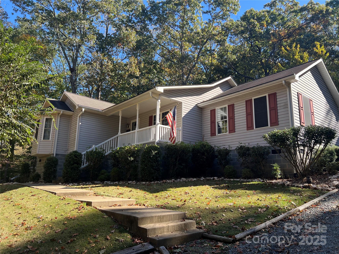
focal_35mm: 26
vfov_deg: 53.1
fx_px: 255
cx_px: 170
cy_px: 127
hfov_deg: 67.3
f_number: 1.5
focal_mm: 5.7
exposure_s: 1/718
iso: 50
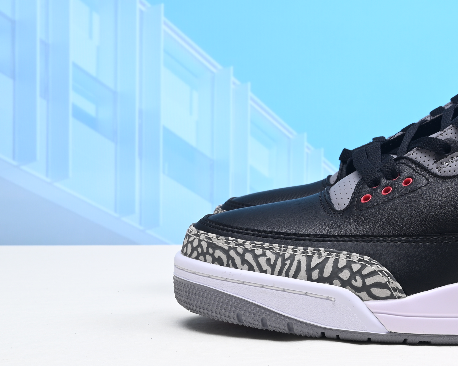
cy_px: 77
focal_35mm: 90
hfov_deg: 20.5
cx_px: 470
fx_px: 1220
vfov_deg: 17.0
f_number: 16
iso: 100
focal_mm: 41
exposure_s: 1/2
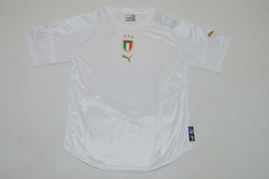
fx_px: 235
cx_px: 134
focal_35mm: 32
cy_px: 90
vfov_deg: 41.6
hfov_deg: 59.5
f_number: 13
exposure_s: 1/200
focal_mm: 21
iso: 400
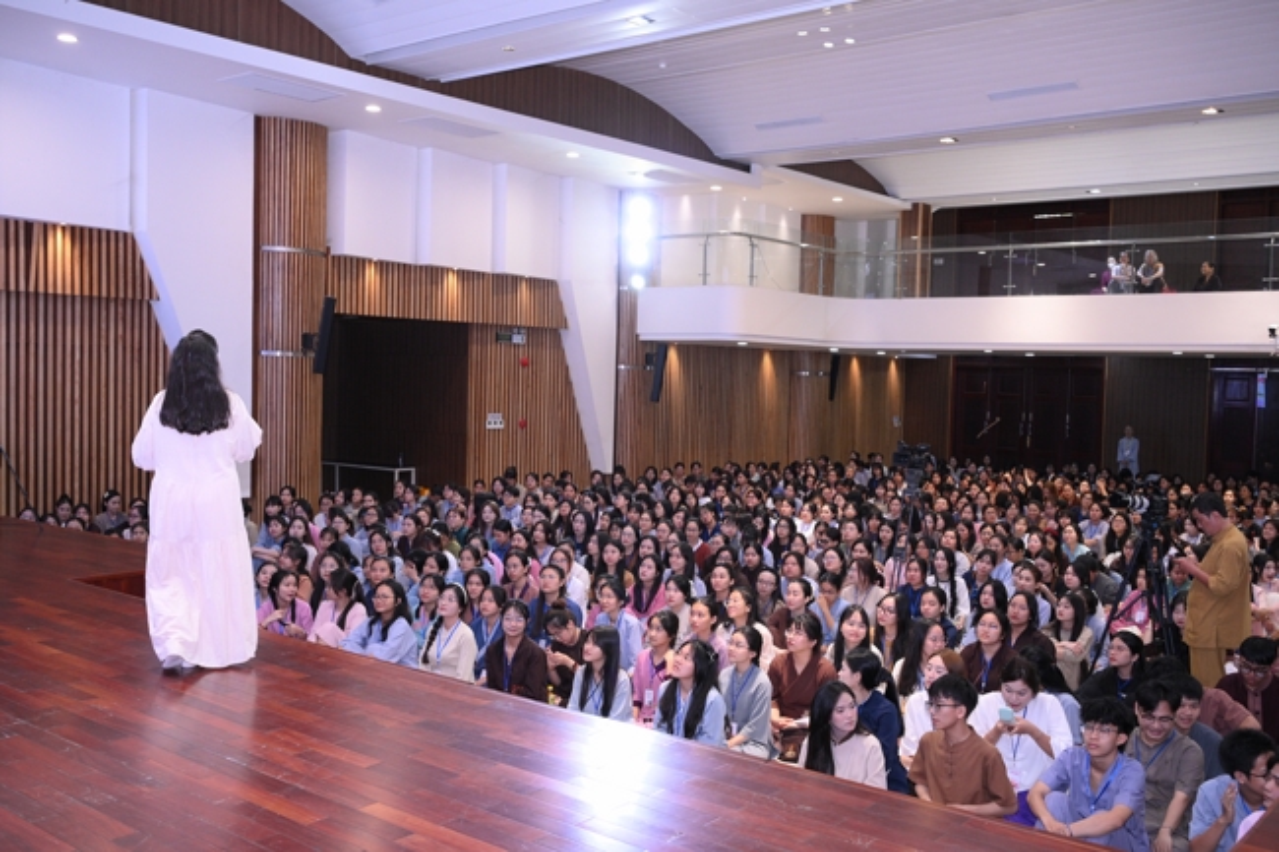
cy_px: 426
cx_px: 640
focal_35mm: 34
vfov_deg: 38.3
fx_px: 1225
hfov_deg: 55.1
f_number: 4
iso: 2500
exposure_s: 1/160
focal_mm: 34.5
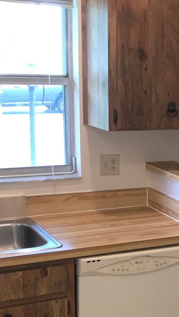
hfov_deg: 16.5
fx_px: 598
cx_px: 193
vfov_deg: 29.0
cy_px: 260
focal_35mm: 71
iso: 40
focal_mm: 3.99
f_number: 1.8
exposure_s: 1/30
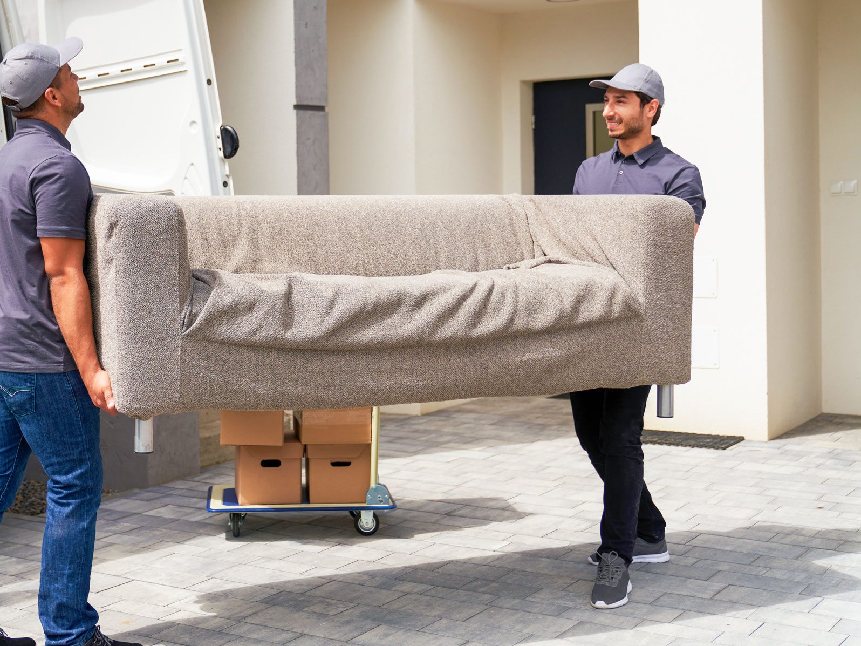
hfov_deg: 40.2
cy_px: 315
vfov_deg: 30.9
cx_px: 324
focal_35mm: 47
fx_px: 1169
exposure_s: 1/1600
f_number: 2.8
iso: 100
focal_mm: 39
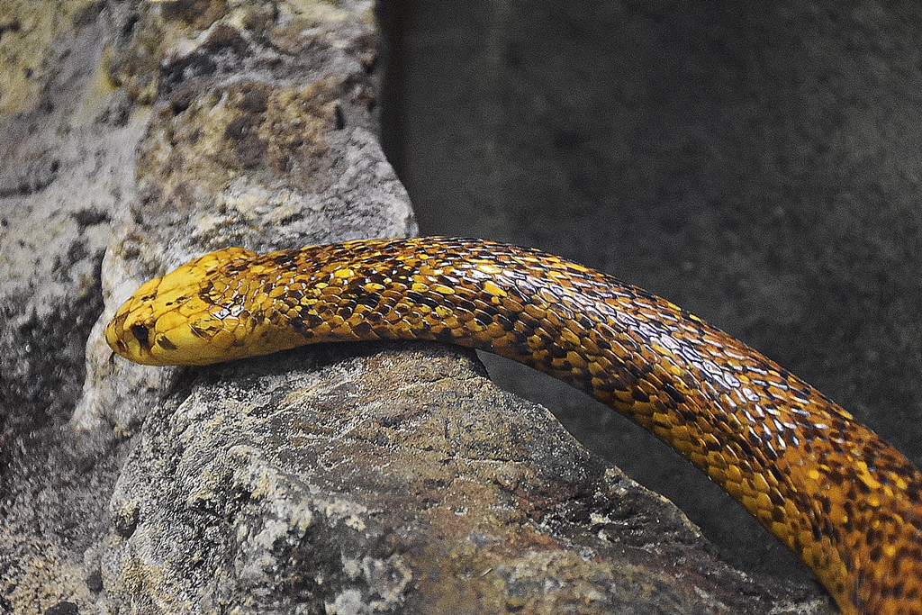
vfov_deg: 14.7
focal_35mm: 93
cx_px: 461
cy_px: 308
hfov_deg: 21.9
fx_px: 2382
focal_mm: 62
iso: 4500
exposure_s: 1/125
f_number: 5
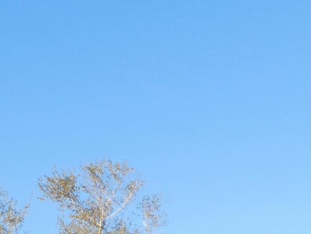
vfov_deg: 18.4
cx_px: 271
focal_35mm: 72
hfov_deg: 26.3
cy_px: 341
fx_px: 647
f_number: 4
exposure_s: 1/250
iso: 80
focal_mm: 4.3
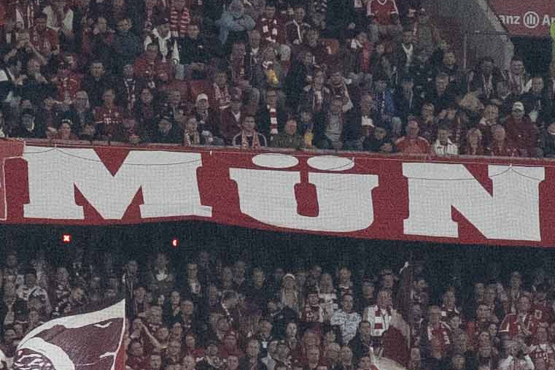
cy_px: 509
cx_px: 6
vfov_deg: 2.5
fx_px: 8369
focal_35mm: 543
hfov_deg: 3.8
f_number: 2.8
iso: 6400
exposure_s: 1/1600
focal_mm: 70
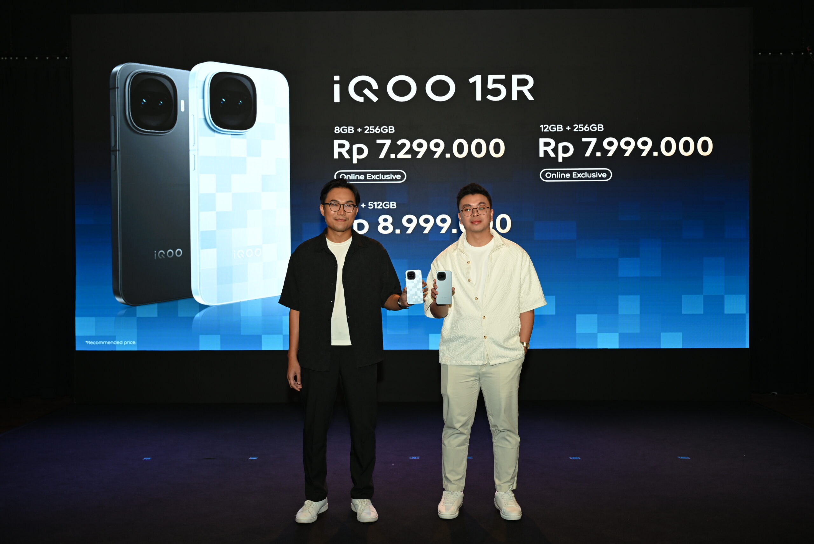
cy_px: 272
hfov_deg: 55.8
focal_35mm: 34
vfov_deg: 38.9
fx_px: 769
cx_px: 407
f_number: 5.6
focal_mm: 34
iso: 640
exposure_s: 1/100
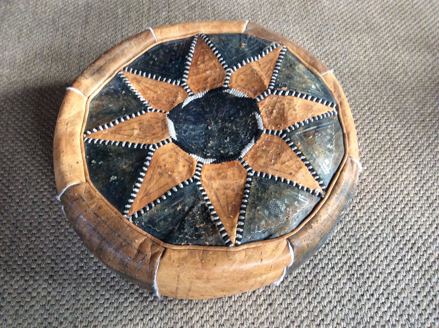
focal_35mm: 32
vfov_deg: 44.1
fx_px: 405
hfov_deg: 56.9
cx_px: 220
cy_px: 164
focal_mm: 3.3
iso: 200
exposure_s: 1/25
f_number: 2.4
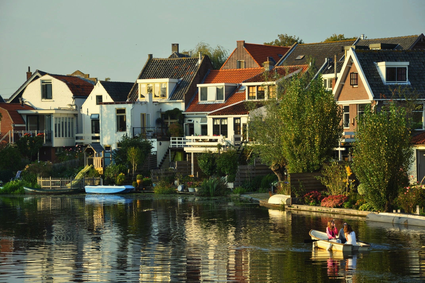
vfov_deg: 12.1
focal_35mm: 112
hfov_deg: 18.2
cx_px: 212
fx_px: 1326
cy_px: 142
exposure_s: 1/250
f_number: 8
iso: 200
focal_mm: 75
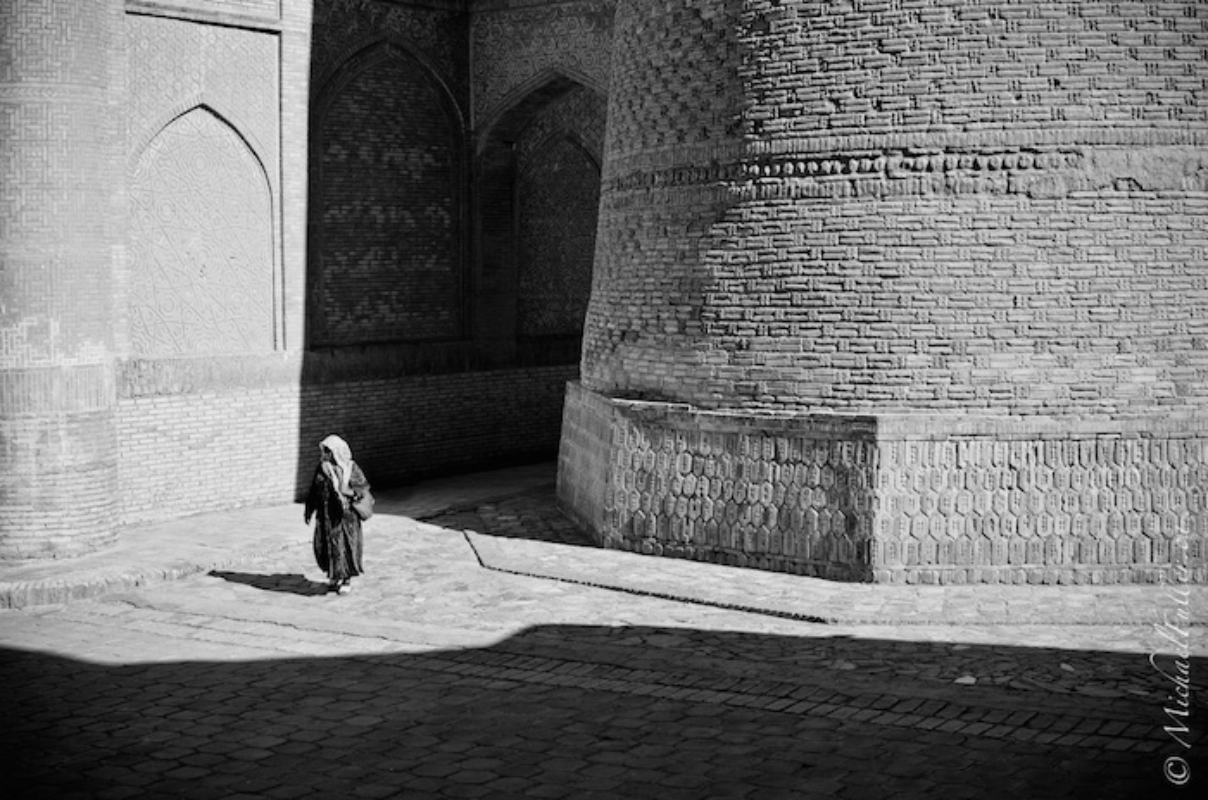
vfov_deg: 25.7
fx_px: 1758
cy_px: 400
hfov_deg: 37.9
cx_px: 604
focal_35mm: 52
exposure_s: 1/1250
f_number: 4
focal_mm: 35
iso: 100
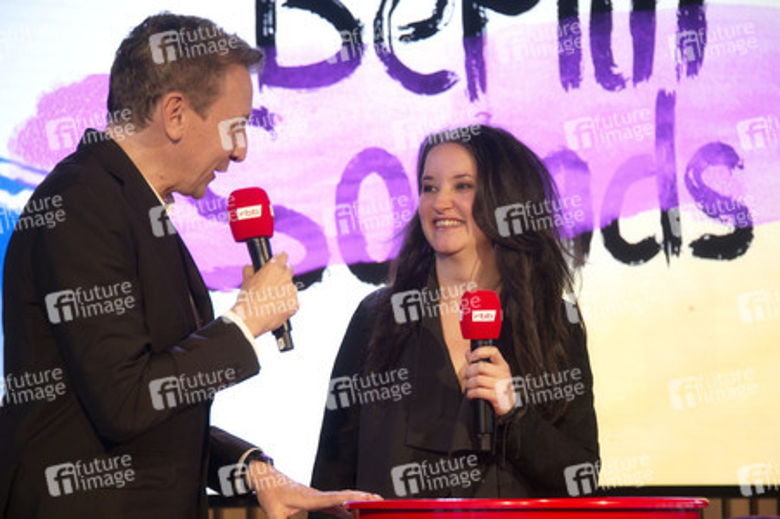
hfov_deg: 14.2
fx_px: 3139
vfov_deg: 9.4
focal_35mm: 145
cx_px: 390
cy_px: 260
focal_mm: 145
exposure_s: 1/160
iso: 1600
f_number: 5.6
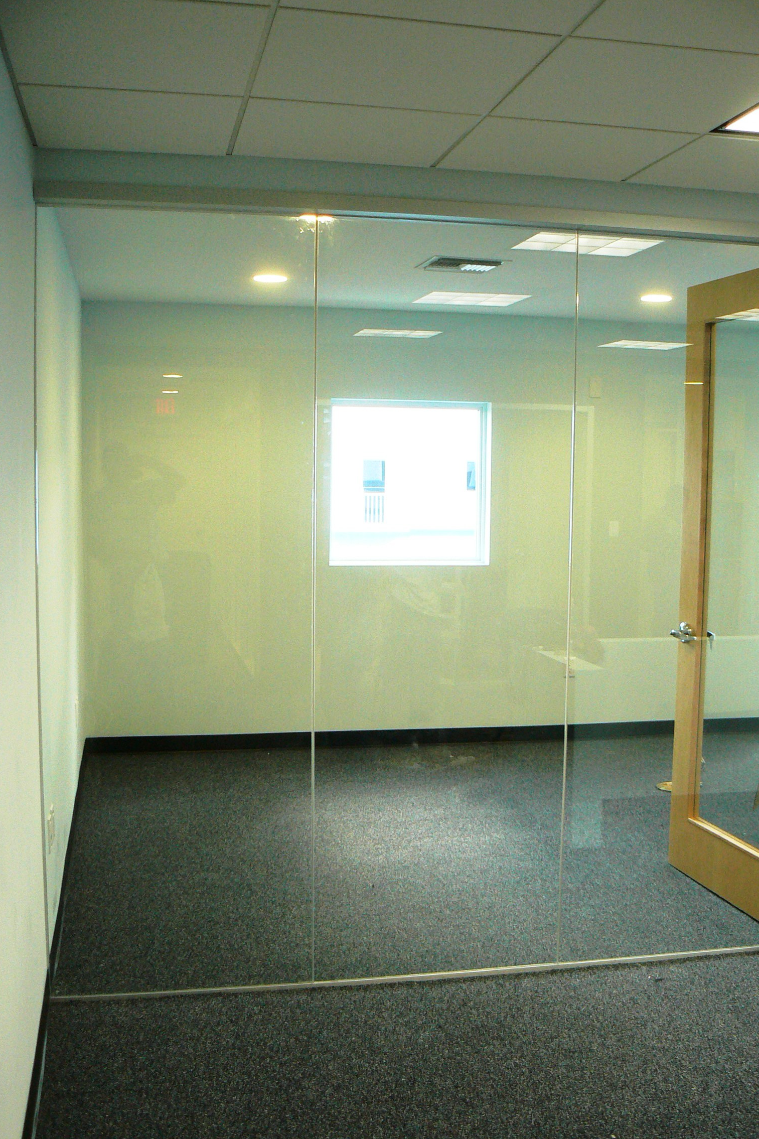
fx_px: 1202
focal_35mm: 38
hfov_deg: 35.0
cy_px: 572
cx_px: 395
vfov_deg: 50.7
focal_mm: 6
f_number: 2.8
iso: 200
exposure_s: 1/25
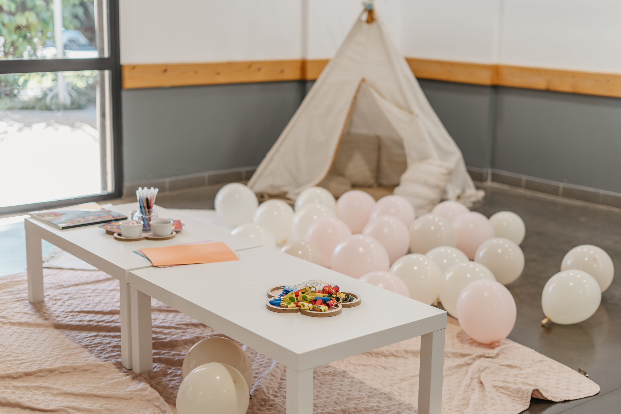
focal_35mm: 50
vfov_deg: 27.0
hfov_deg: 39.6
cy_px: 207
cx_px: 310
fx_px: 862
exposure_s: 1/200
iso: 160
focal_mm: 50
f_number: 2
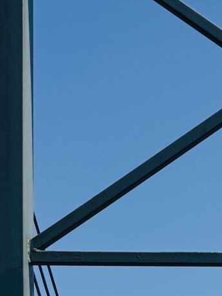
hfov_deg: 10.8
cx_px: 298
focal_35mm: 133
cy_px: 551
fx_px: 1138
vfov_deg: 13.2
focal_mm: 6.76
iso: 80
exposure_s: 1/12346
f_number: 1.78
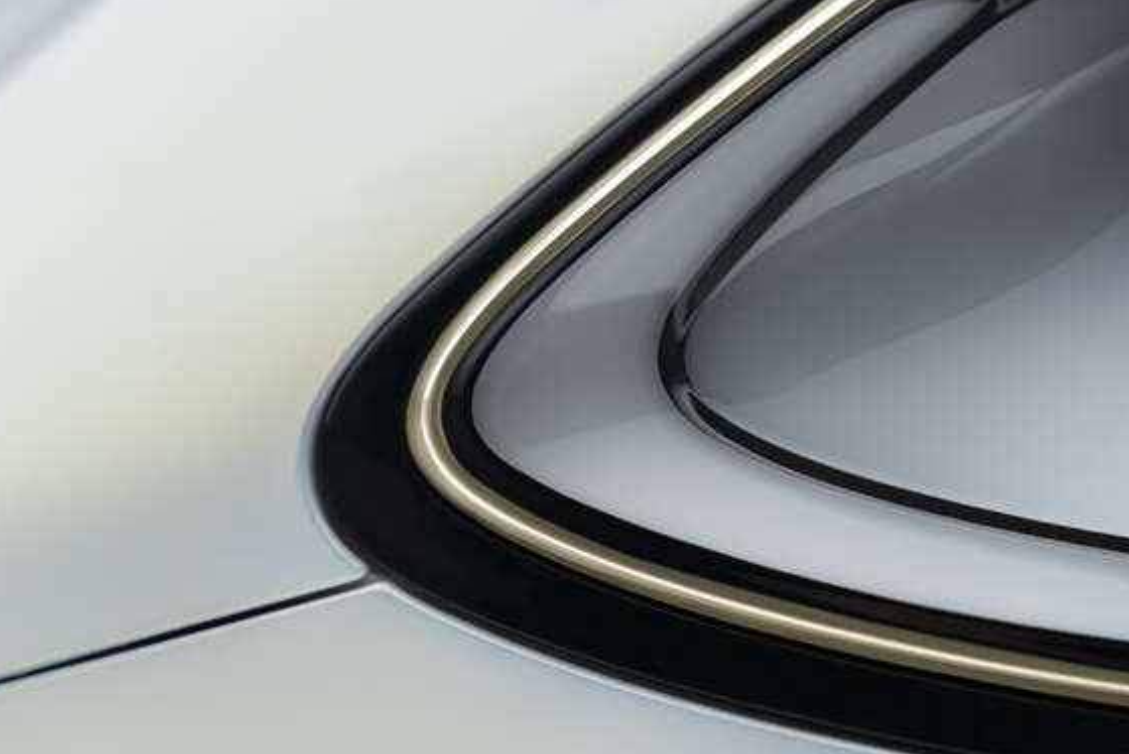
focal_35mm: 80
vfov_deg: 17.1
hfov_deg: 25.3
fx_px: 2510
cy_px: 382
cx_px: 522
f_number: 4.5
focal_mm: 70
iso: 400
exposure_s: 1/320
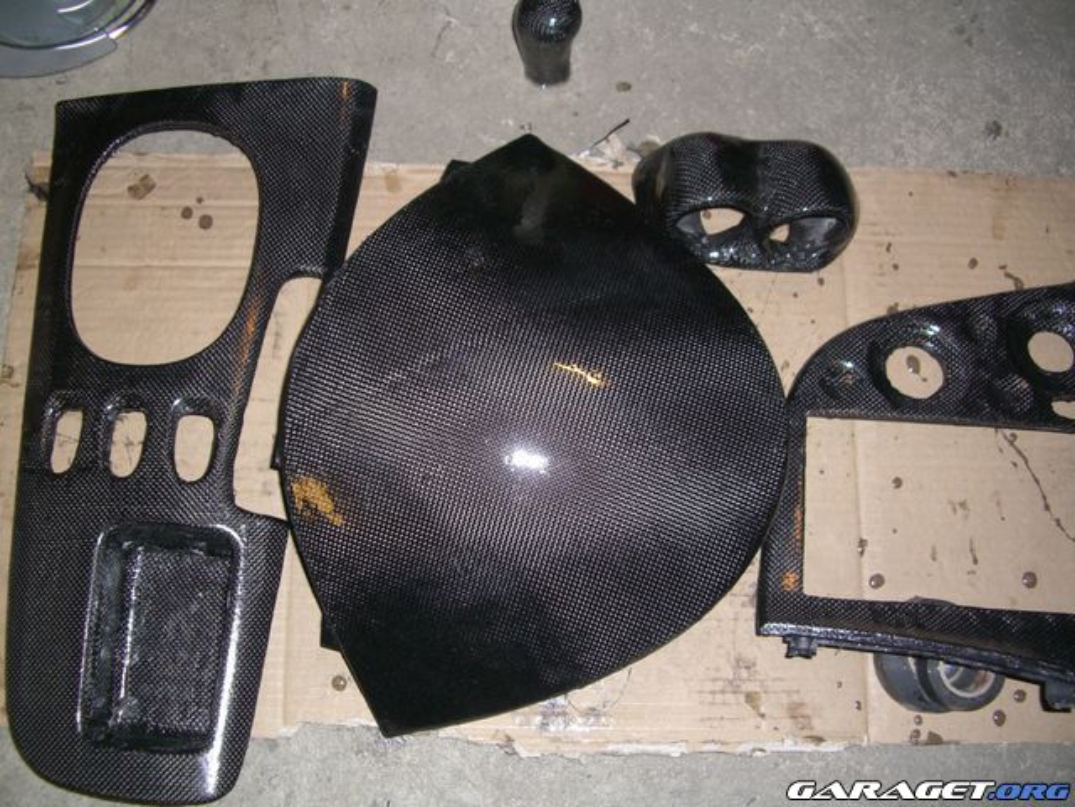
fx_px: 1180
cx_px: 538
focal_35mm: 38
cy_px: 404
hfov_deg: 49.0
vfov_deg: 37.7
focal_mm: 7.9
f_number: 2.8
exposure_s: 1/60
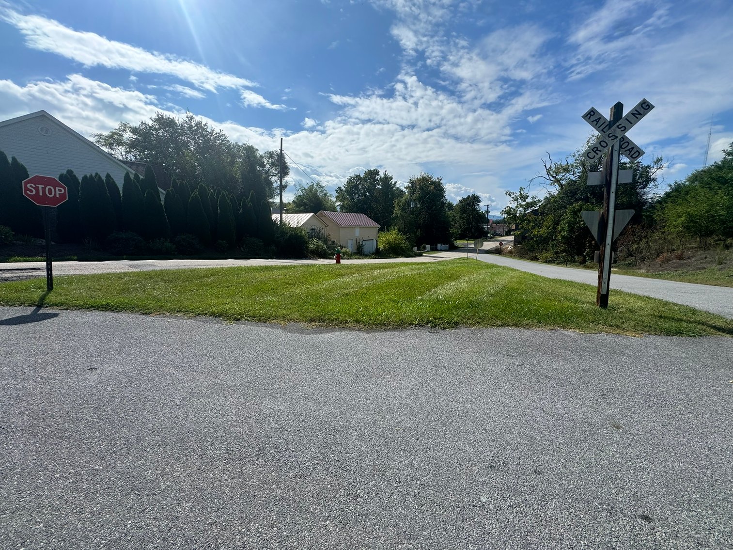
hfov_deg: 102.1
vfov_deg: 85.7
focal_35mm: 14
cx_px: 366
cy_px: 275
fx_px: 296
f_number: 2.2
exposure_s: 1/2208
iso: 50
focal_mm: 2.22
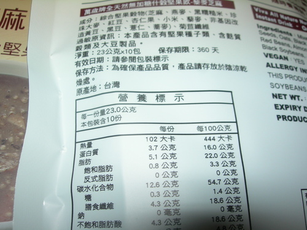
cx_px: 154
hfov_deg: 49.0
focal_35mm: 38
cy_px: 115
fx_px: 337
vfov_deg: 37.7
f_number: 4.8
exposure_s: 1/60.1
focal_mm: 7.8
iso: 50
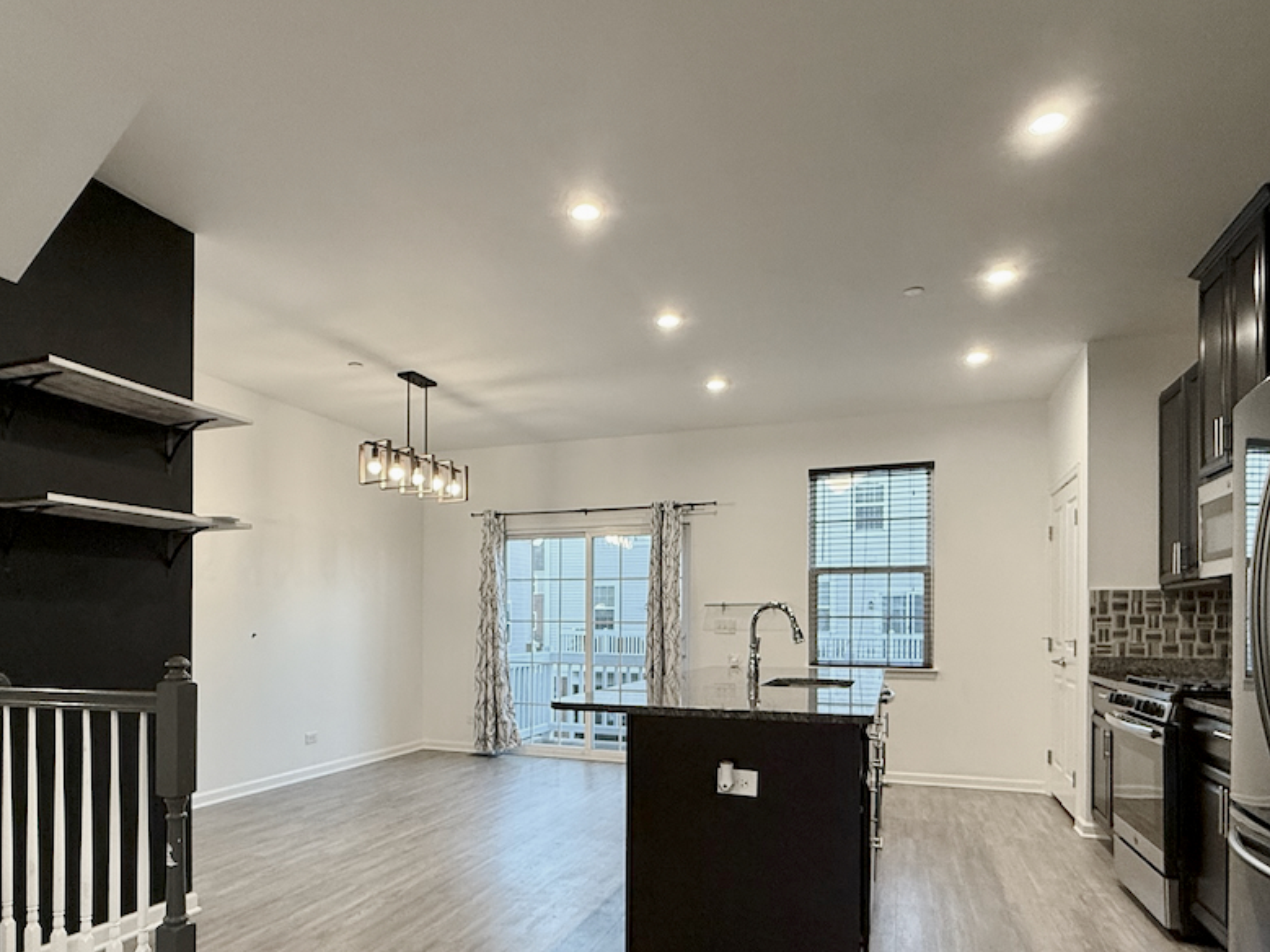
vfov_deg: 57.7
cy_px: 628
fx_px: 844
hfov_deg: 73.6
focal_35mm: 23
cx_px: 554
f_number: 2.2
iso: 320
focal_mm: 2.22
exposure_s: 1/120
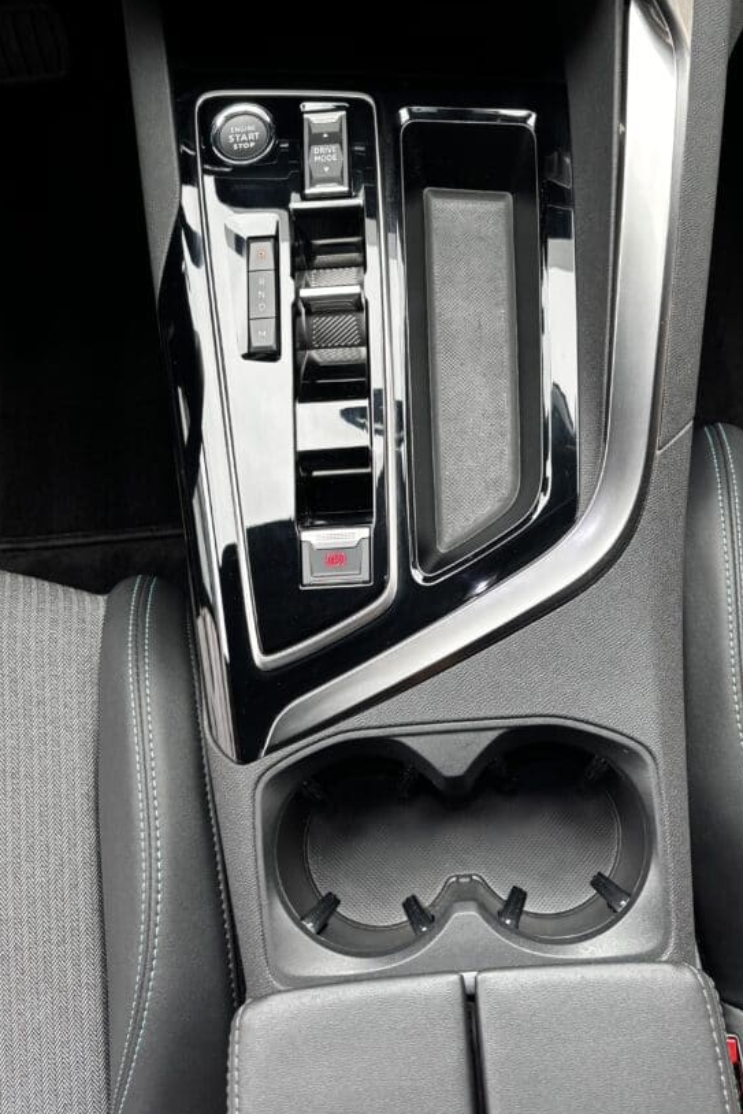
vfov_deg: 55.3
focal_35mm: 34
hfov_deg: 38.9
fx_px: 1052
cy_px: 430
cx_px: 398
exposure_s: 1/121
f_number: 1.6
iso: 100
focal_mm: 5.96
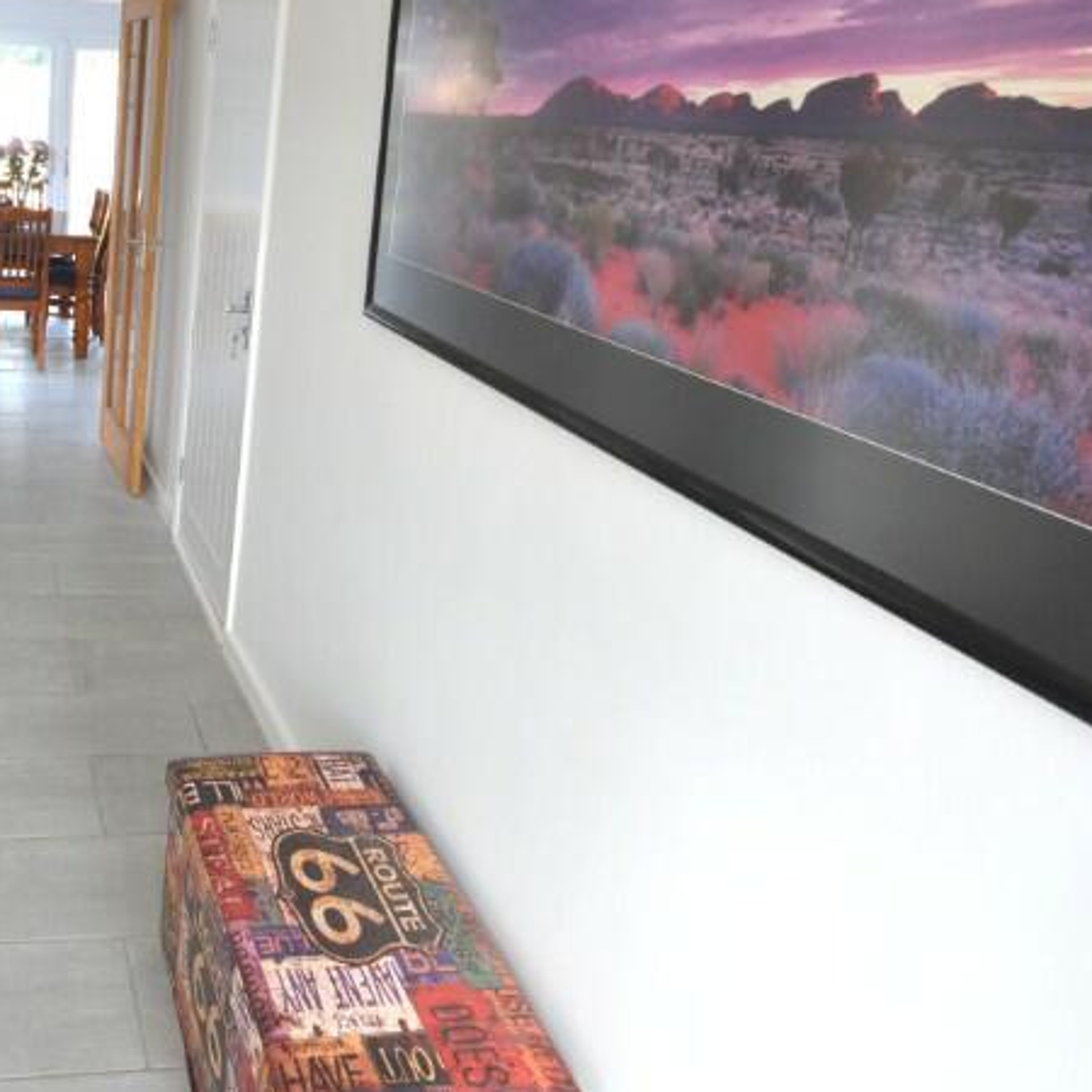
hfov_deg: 49.5
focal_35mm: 29
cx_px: 107
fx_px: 1035
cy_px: 420
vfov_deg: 55.1
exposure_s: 1/20
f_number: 8
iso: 400
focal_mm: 10
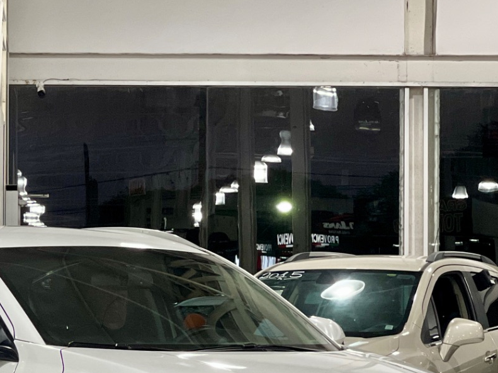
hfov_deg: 10.6
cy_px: 326
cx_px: 127
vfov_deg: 7.9
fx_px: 2690
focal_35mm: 187
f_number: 2.8
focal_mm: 9
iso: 250
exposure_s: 1/40
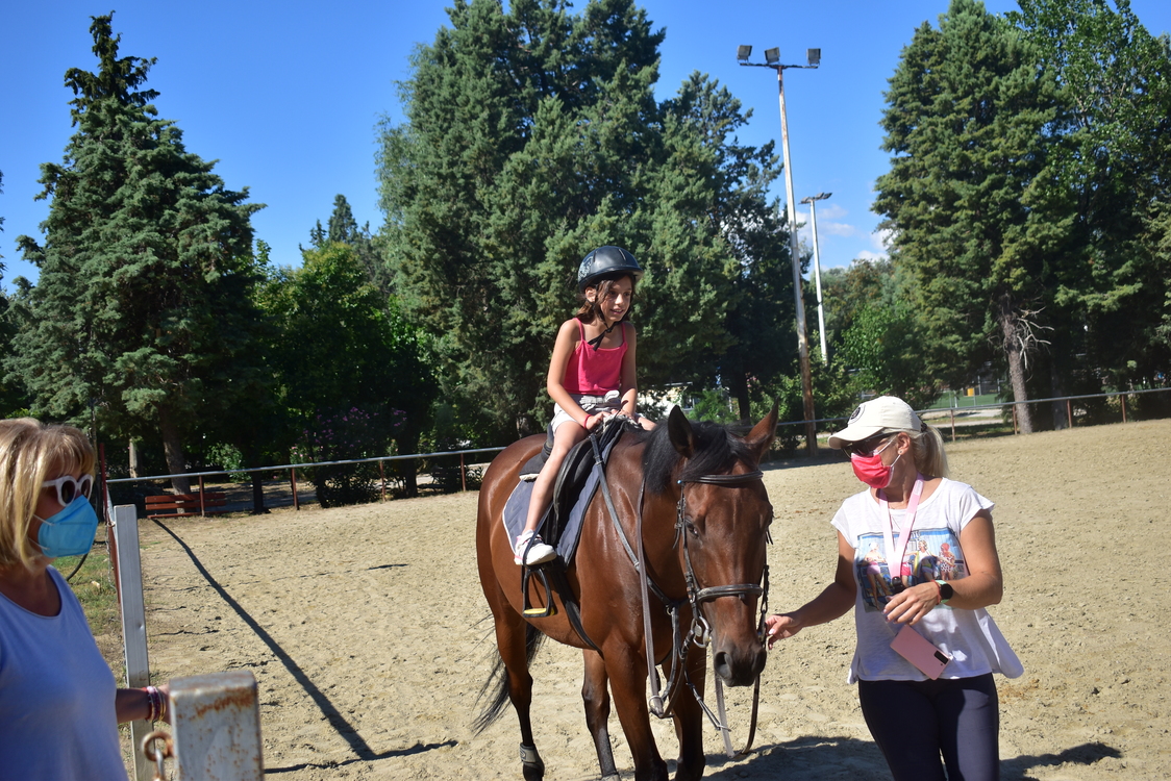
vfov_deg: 30.9
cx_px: 586
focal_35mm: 44
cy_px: 390
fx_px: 1415
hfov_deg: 45.0
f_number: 4.2
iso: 100
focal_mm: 29
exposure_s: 1/800
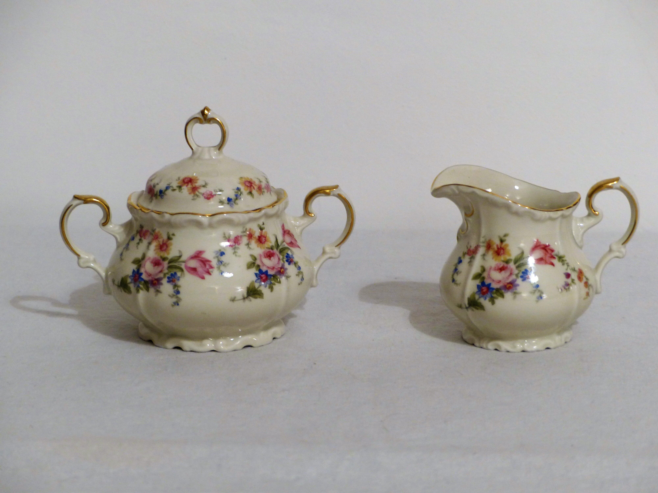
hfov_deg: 14.6
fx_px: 2566
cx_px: 329
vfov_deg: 11.0
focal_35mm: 135
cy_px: 246
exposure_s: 1/8
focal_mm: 24.3
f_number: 2.8
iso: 160
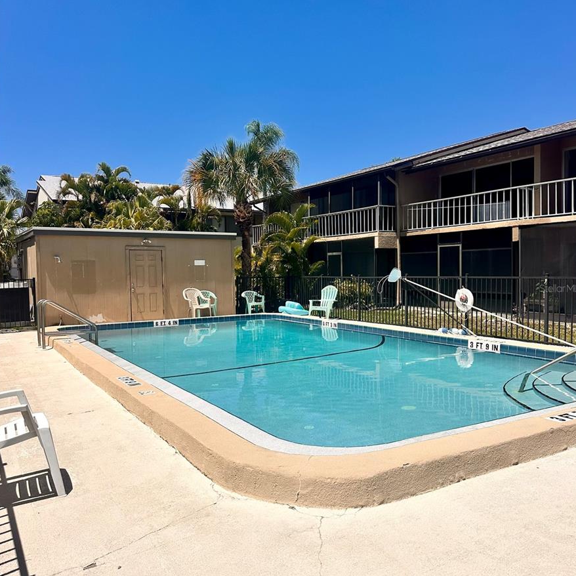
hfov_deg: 55.6
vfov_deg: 55.6
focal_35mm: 29
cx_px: 291
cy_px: 288
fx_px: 546
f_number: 1.78
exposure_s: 1/10753
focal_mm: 6.86
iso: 80
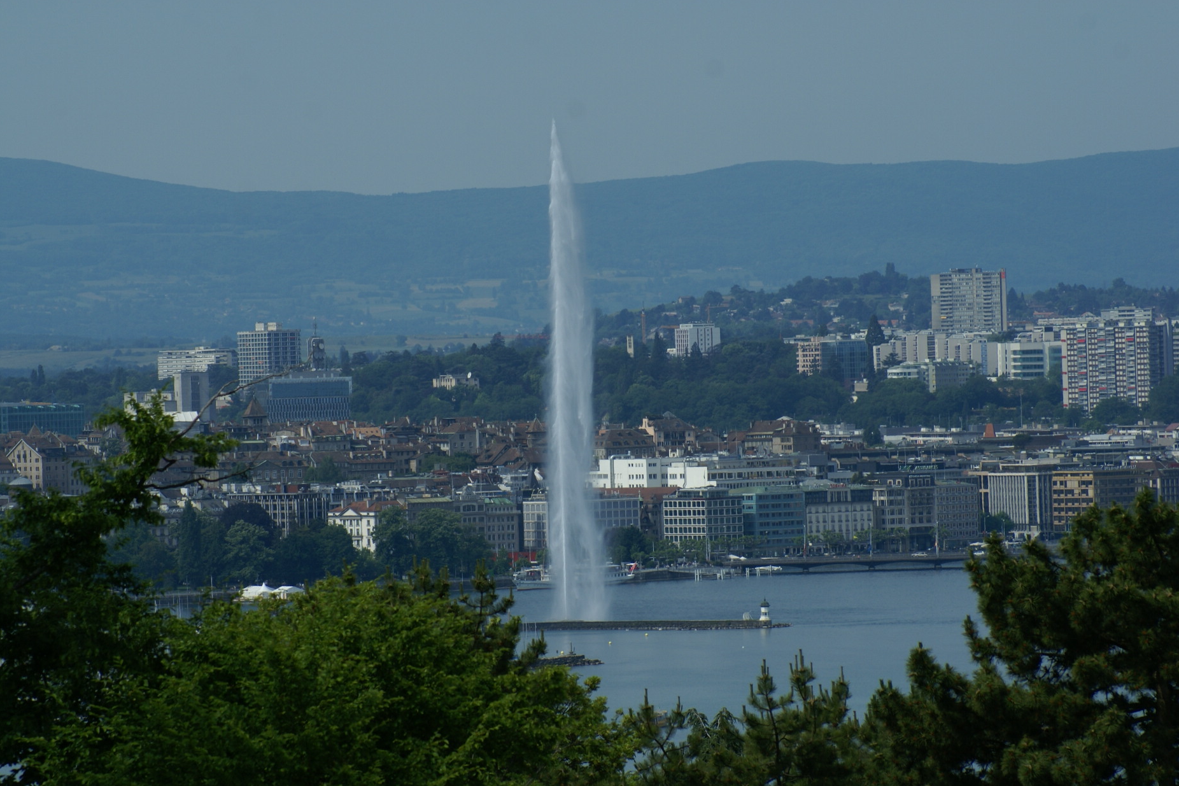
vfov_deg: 4.4
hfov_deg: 6.6
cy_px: 400
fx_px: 10185
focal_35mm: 311
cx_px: 577
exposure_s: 1/400
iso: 100
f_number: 10
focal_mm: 200
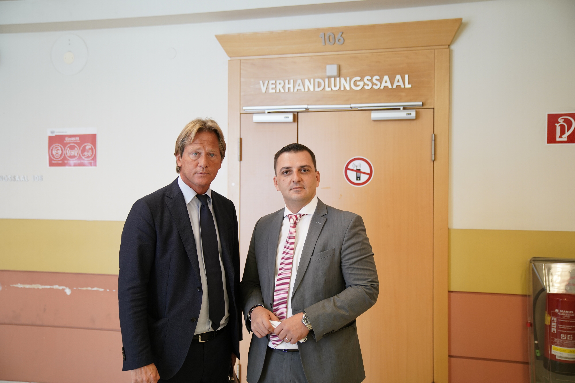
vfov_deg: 35.1
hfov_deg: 50.7
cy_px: 192
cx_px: 288
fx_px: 607
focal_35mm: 38
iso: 1000
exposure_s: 1/160
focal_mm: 38
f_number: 2.8
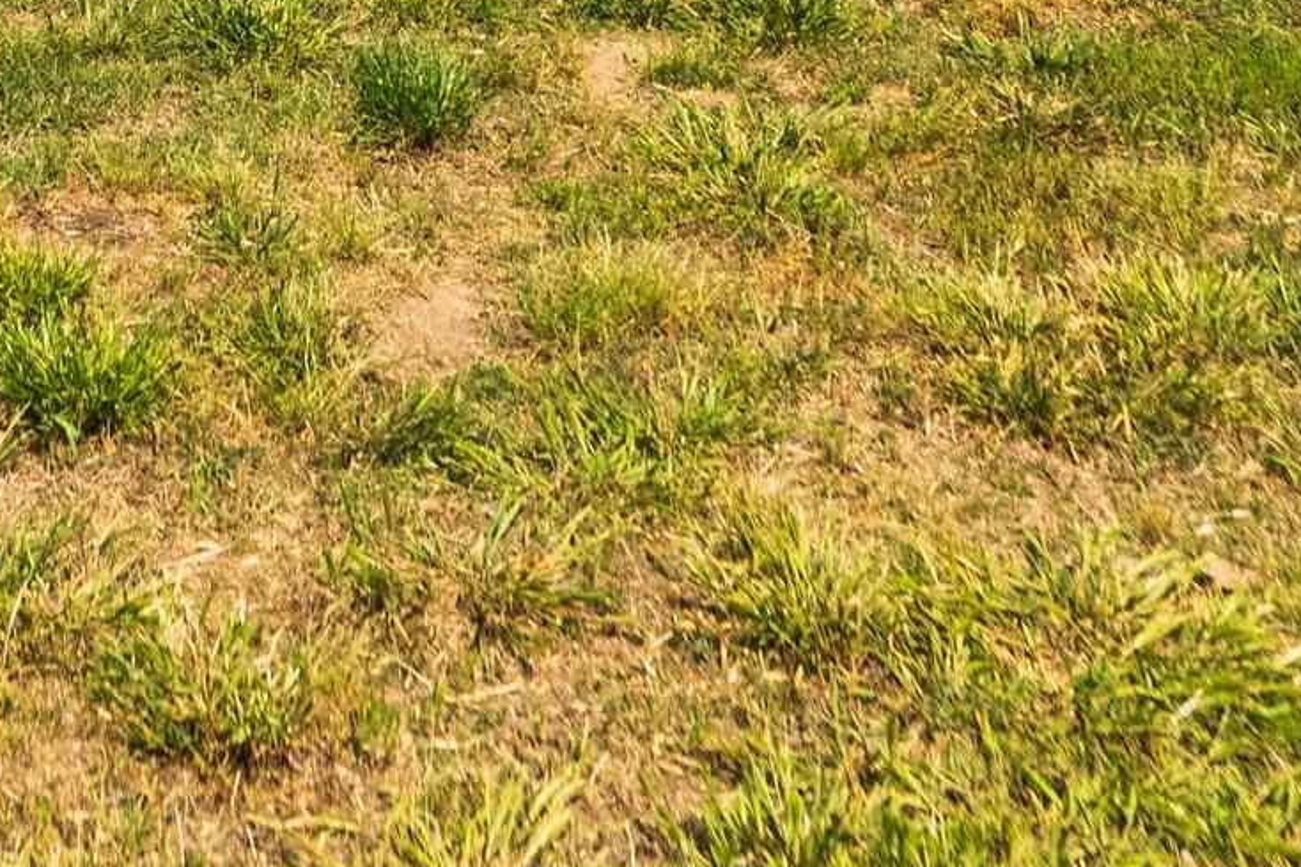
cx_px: 115
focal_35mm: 67
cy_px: -934
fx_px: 2421
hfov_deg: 28.8
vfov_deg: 15.5
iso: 400
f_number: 9
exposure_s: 1/8000
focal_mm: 16
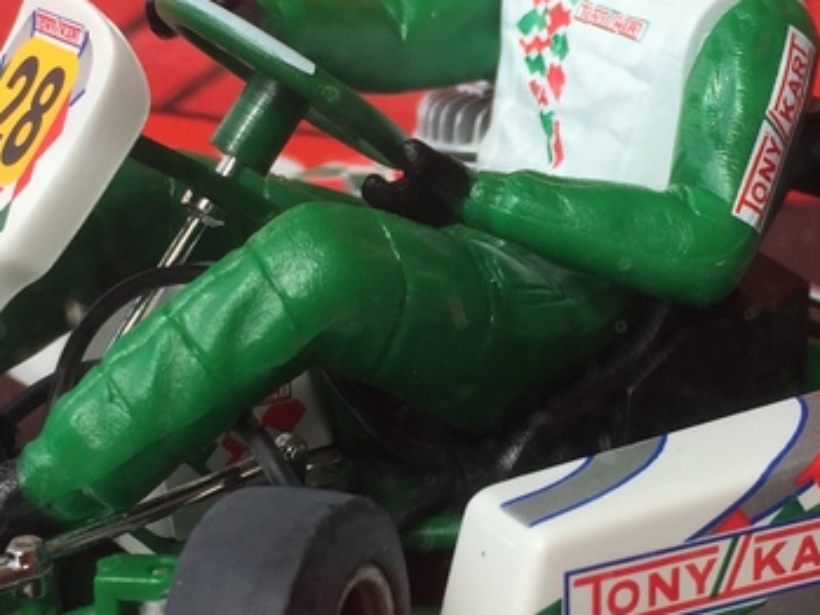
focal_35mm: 85
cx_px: 500
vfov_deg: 17.4
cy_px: 284
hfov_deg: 23.0
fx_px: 2014
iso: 32
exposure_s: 1/1099
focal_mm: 4.15
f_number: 2.2
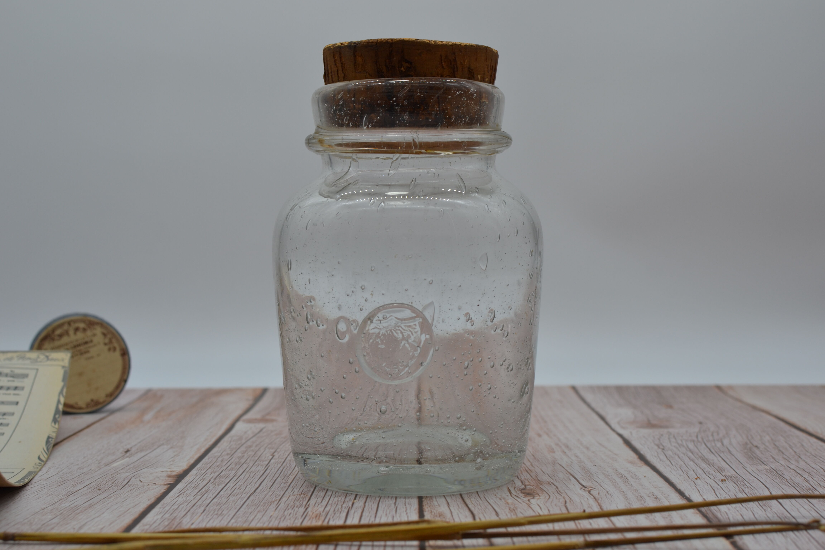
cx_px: 412
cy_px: 275
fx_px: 1203
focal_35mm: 52
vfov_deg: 25.8
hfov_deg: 37.9
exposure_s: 1/125
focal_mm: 35
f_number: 5.6
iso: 125
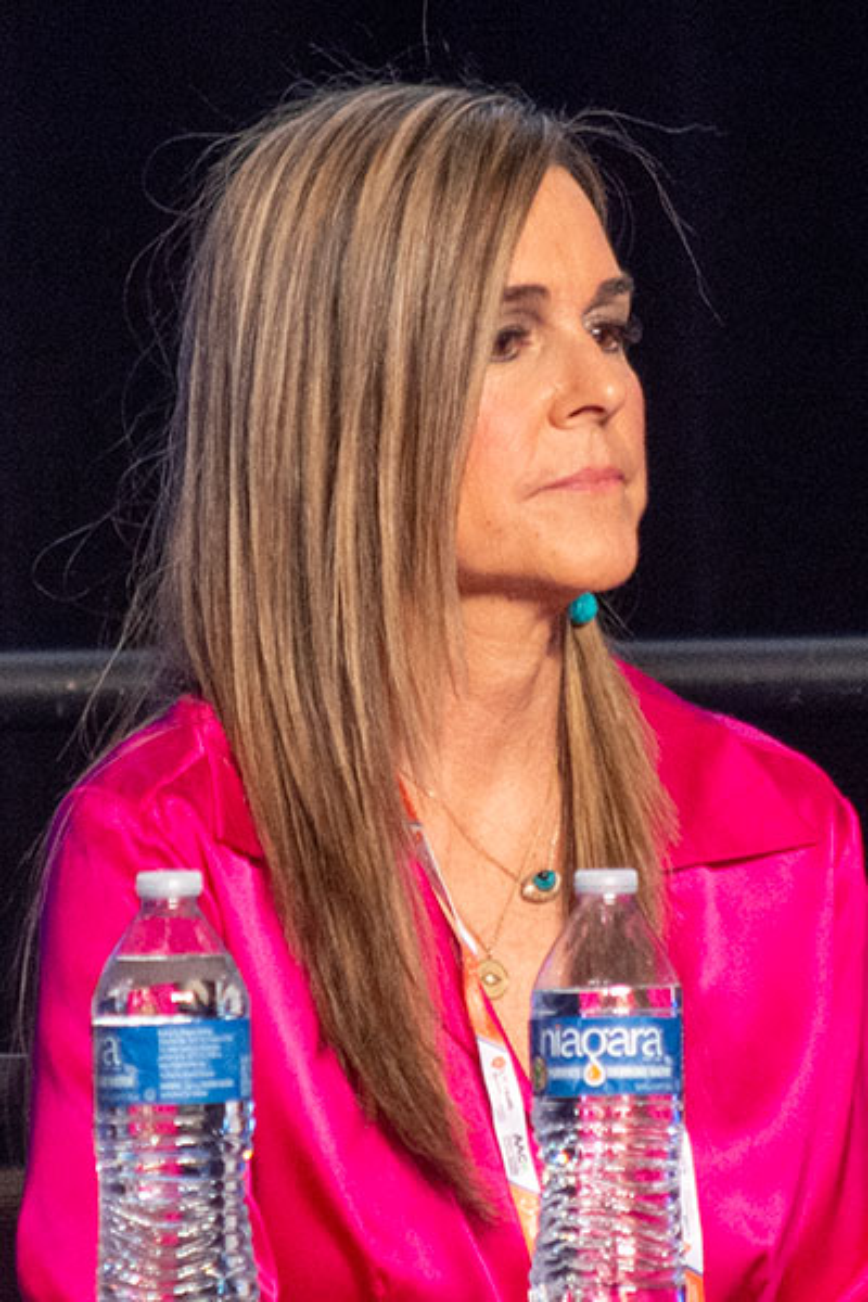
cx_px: 434
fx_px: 10849
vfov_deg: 6.9
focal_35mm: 300
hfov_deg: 4.6
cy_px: 651
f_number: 5.6
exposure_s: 1/125
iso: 400
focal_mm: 200
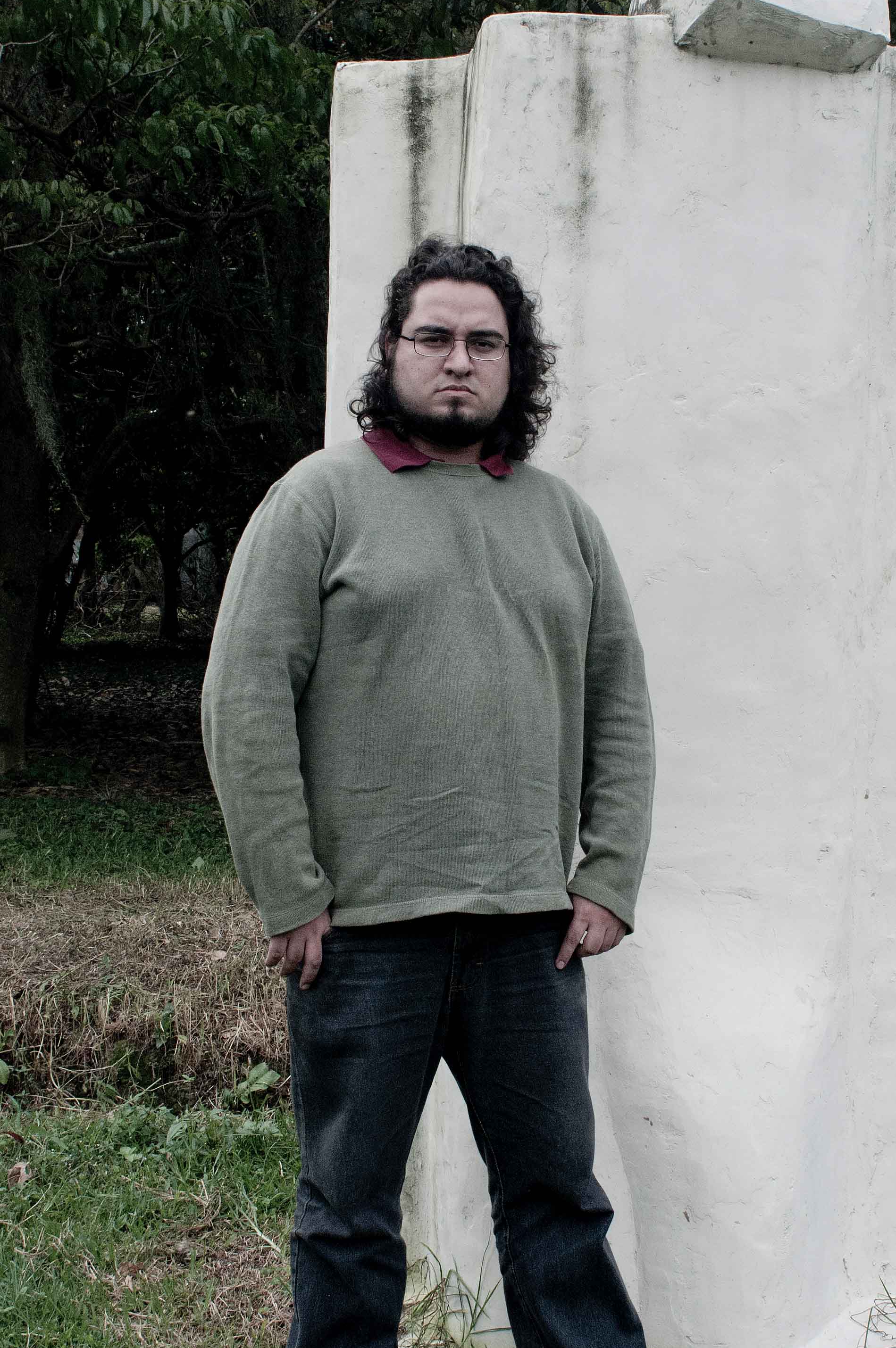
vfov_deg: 36.9
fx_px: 2021
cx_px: 574
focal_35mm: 54
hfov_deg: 24.9
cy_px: 666
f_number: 10
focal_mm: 24
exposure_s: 1/400
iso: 400
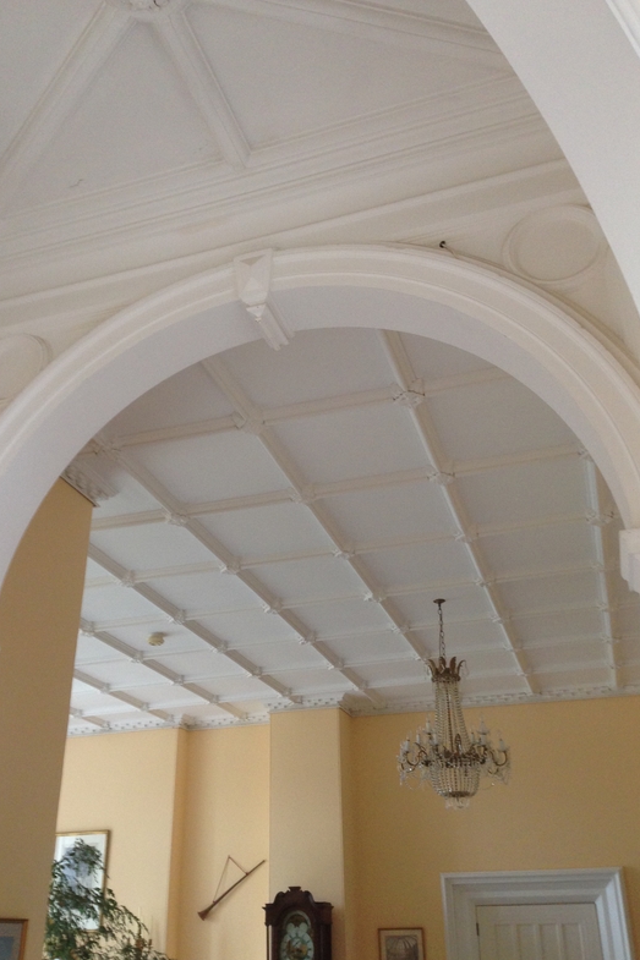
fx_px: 934
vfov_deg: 54.4
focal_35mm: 35
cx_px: 295
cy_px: 487
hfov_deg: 37.8
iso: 125
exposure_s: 1/20
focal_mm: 4.12
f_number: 2.4
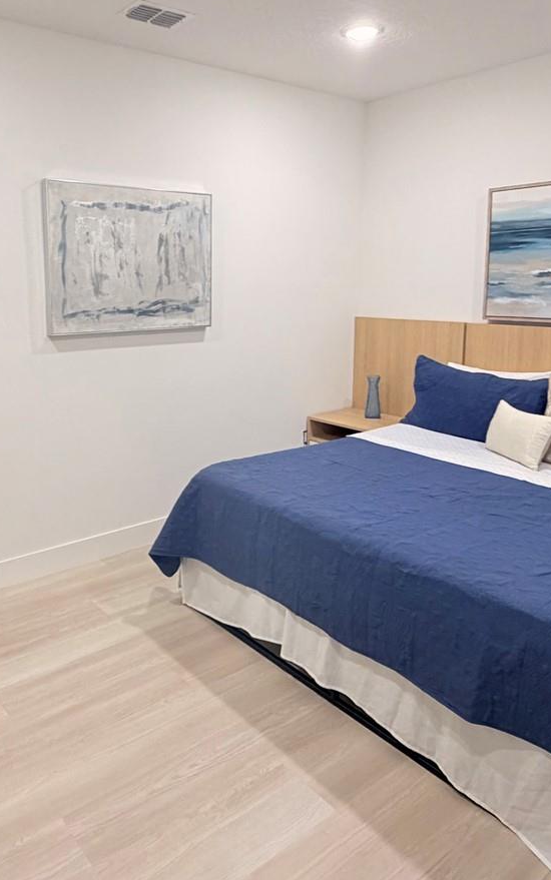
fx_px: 648
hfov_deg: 45.5
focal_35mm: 27
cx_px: 195
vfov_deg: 68.0
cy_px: 376
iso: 250
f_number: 2.2
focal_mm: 2.22
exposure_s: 1/120
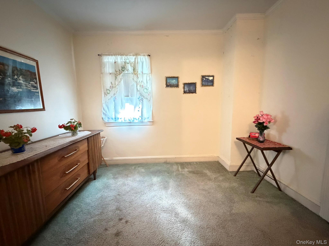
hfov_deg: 102.1
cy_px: 123
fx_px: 133
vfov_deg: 85.7
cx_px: 164
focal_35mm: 14
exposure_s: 1/30
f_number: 2.2
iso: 1600
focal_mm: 2.22
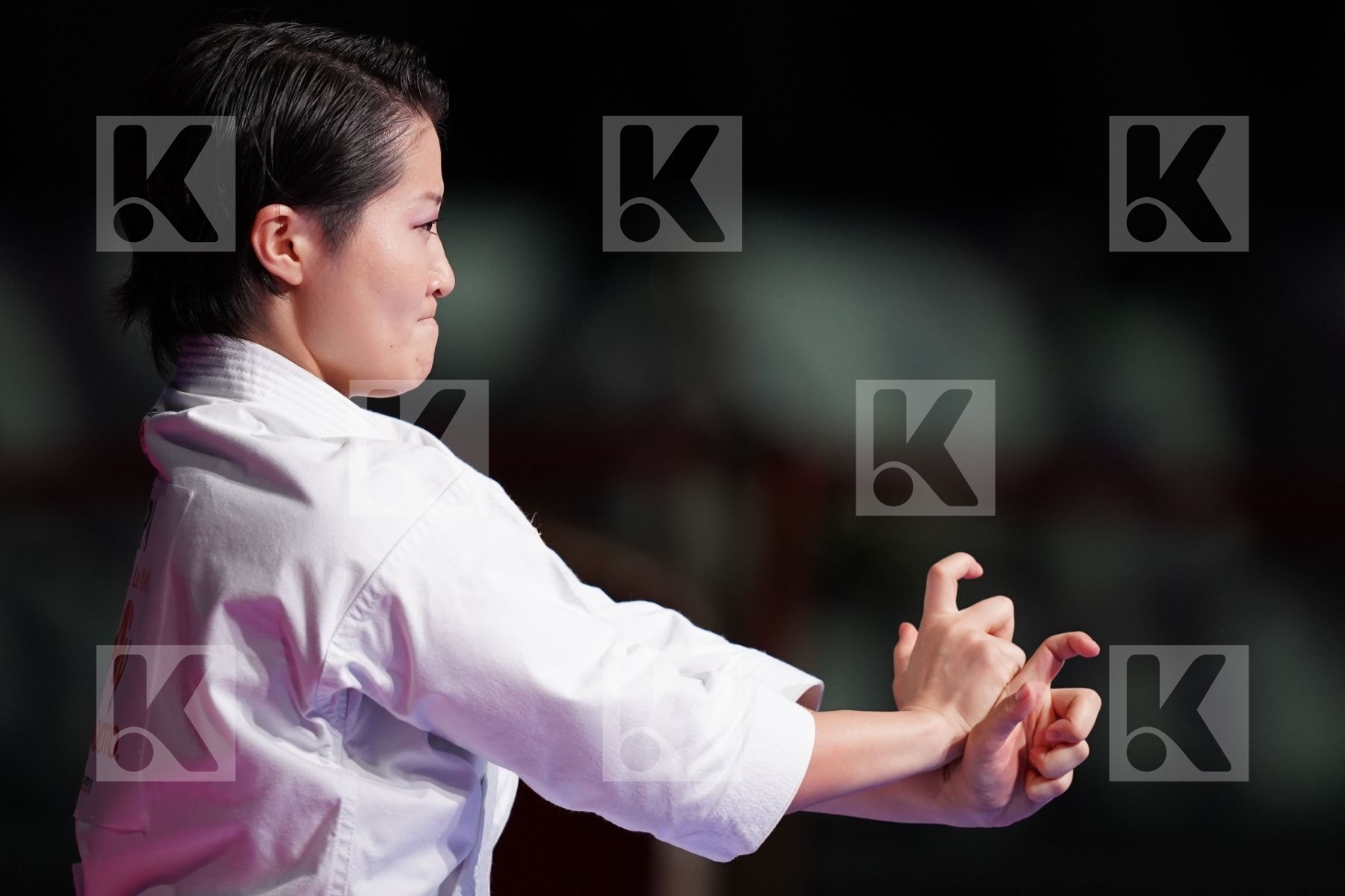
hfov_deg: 3.4
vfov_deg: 2.3
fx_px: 22415
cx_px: 672
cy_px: 448
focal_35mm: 600
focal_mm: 400
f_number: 2.8
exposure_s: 1/500
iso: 1600
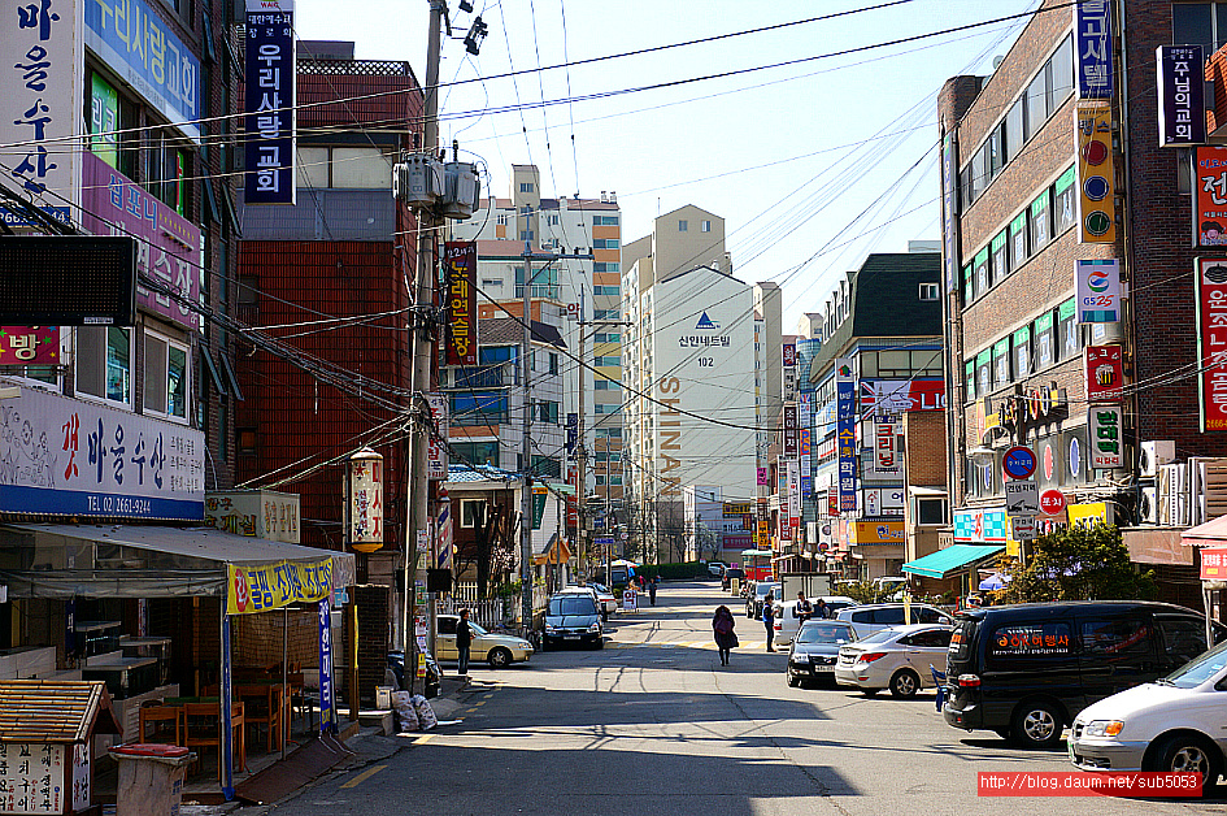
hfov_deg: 40.0
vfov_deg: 27.2
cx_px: 614
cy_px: 408
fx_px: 1685
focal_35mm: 50
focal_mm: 33
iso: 100
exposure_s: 1/100
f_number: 13
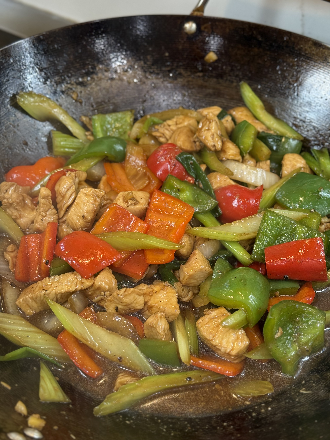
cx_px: 165
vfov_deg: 39.7
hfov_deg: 30.3
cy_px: 220
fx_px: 610
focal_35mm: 48
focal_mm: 6.76
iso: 100
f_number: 1.78
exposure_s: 1/60
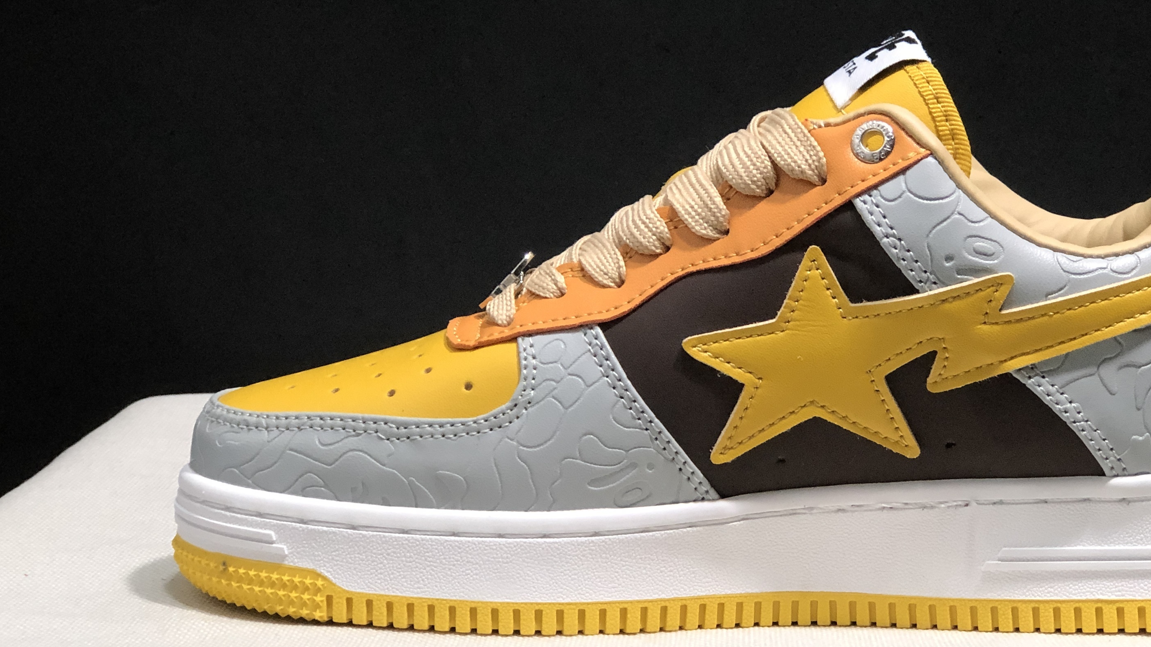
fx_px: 2716
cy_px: 218
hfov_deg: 23.8
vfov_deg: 13.6
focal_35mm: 89
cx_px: 760
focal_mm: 6.6
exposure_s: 1/30
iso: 80
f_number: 2.8
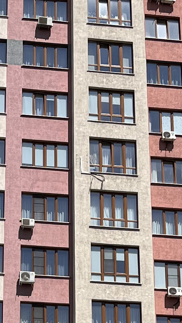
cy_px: 365
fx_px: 1038
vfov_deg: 17.1
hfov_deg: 10.0
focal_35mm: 121
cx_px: 40
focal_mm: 5.1
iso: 50
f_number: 1.6
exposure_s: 1/6173
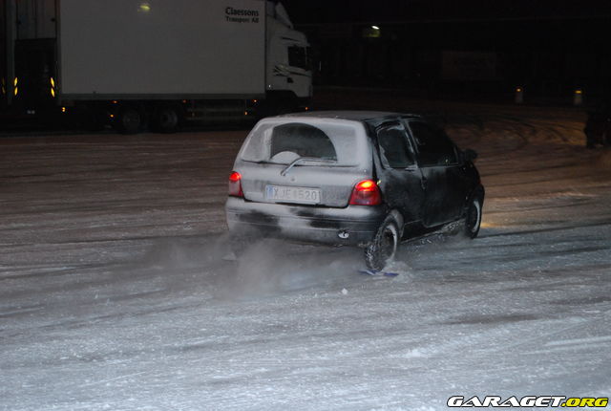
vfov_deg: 22.7
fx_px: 1021
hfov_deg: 33.3
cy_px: 206
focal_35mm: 60
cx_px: 306
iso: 1250
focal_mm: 40
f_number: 5.3
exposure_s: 1/60
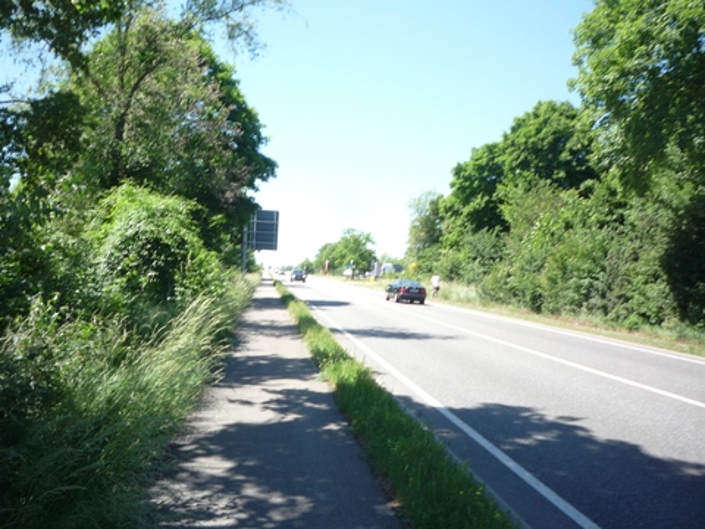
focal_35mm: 32
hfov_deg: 56.8
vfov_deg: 44.2
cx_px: 352
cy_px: 264
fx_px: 652
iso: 100
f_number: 4
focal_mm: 5.2
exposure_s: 1/200
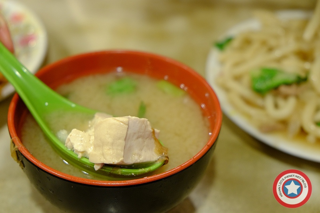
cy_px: 106
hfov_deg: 30.1
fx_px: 595
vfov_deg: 20.3
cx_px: 160
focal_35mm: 67
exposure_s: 1/15
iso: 800
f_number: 4
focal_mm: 44.4
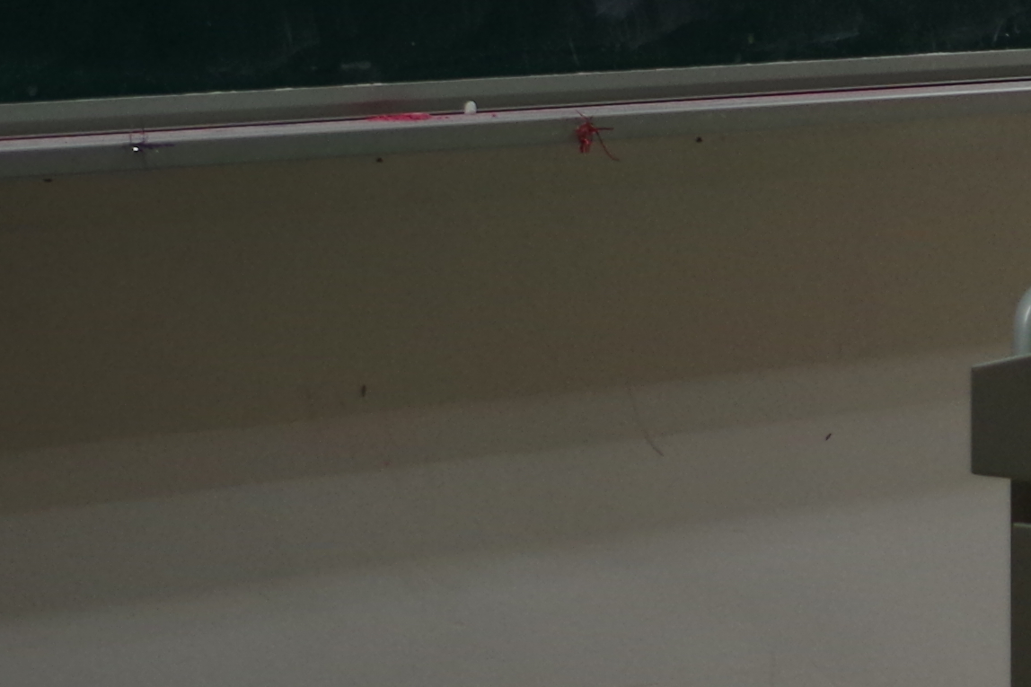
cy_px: -400
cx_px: 2004
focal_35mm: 210
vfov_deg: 6.4
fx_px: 6013
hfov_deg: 9.2
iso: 400
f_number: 4
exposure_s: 1/40
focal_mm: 32.5
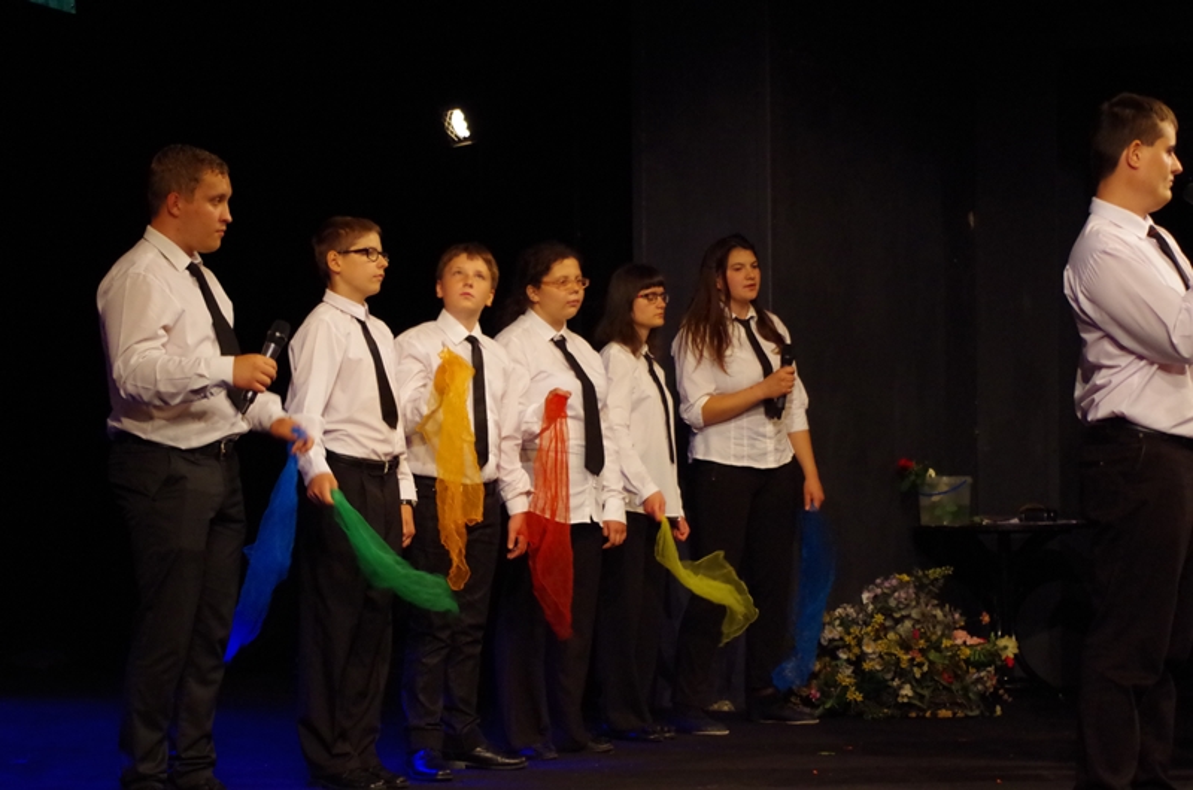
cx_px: 596
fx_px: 2712
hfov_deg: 24.8
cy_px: 395
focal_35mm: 82
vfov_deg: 16.6
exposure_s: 1/100
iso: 3200
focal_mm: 55
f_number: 5.6
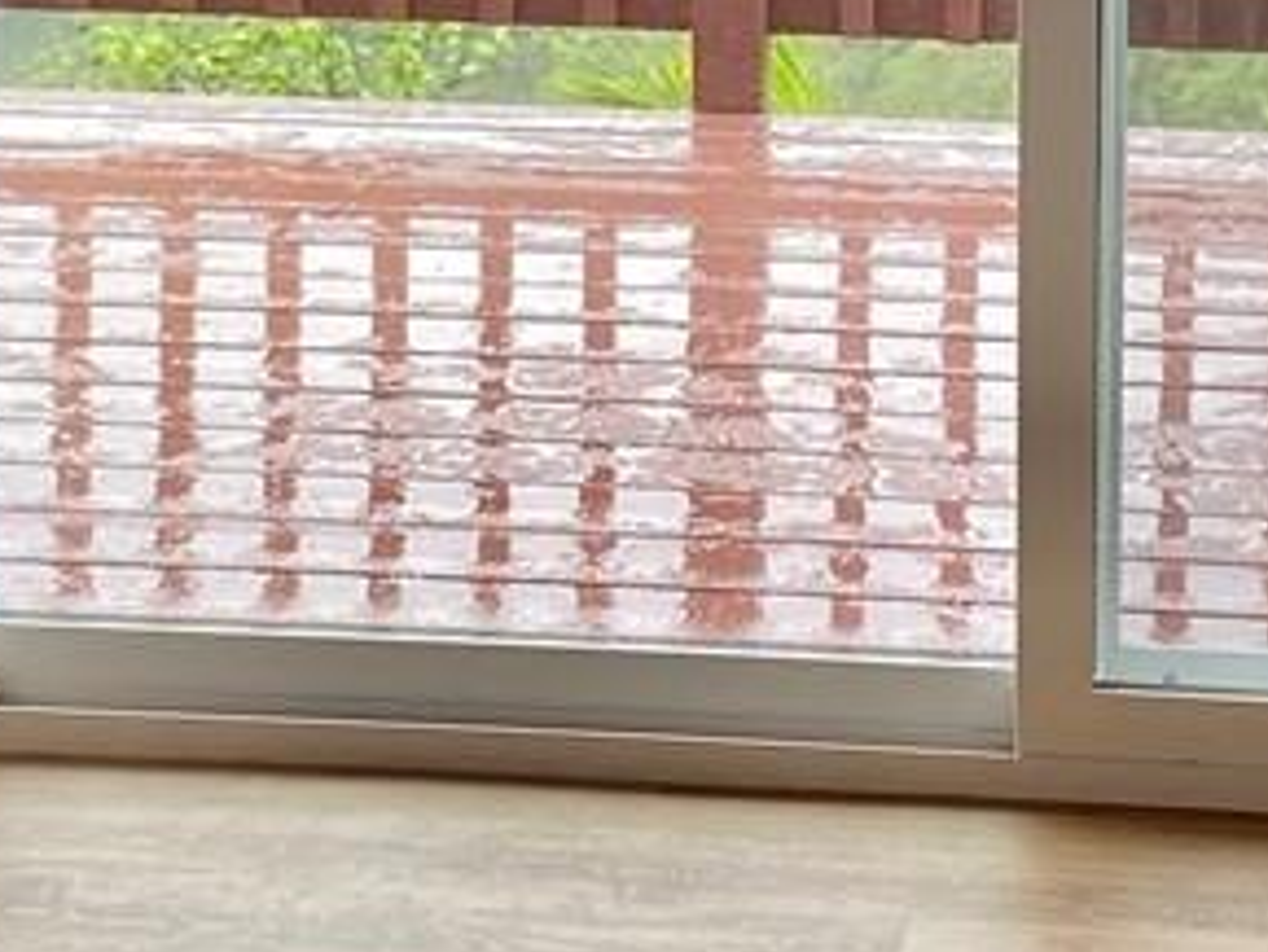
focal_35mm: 144
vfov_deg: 9.9
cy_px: -535
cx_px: 847
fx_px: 5277
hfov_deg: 13.7
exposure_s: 1/348
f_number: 1.8
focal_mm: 4.25
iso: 32
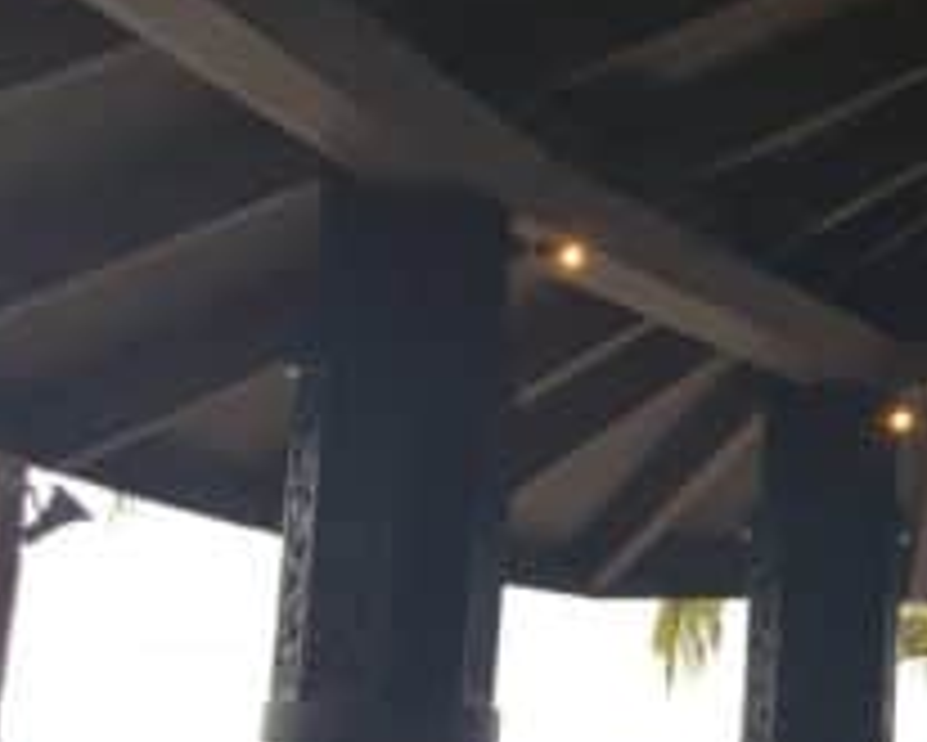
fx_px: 3019
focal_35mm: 110
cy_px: 360
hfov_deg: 15.3
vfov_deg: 14.0
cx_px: 1616
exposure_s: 1/33
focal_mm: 4.15
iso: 32
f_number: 2.2
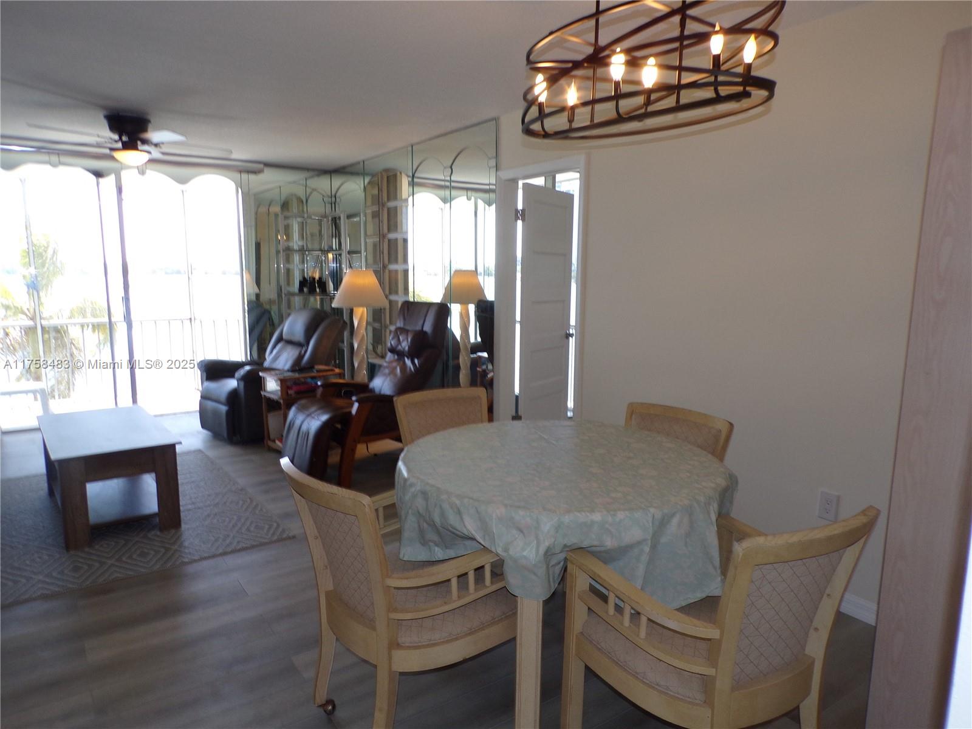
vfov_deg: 56.8
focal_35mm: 24
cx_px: 486
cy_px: 364
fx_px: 674
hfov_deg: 71.6
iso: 80
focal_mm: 4.3
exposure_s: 1/50
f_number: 4.3
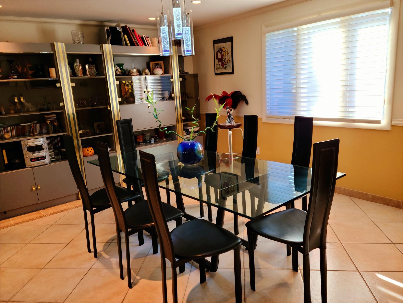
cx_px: 202
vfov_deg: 49.7
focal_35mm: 28
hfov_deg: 63.4
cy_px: 152
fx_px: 326
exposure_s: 1/59.2
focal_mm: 5.9
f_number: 2
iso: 100
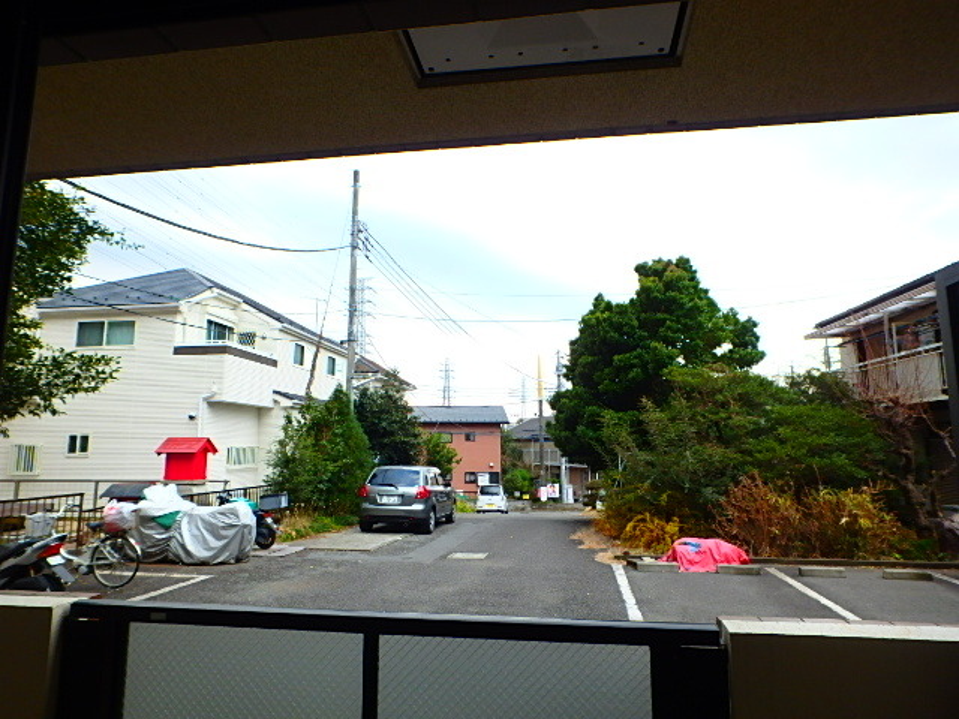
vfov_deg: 58.9
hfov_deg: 73.9
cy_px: 360
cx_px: 480
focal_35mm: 23
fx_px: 637
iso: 125
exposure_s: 1/125
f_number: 3.8
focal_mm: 4
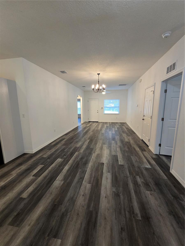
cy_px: 123
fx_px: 93
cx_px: 92
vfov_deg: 106.2
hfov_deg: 89.9
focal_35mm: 13
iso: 200
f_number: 2.2
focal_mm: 2.2
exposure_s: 1/60
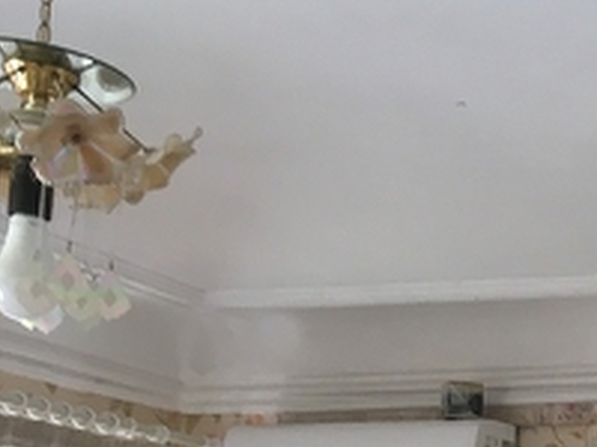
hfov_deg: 18.3
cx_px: 946
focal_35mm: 93
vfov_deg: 15.3
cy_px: 554
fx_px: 1604
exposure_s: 1/33
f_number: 2.2
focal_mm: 4.15
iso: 80
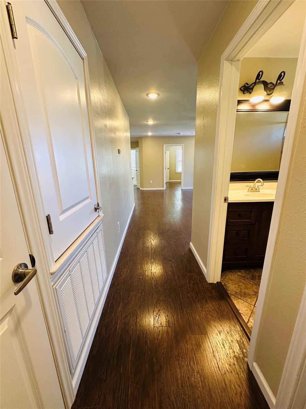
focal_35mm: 14
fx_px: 165
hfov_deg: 85.7
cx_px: 153
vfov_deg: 102.1
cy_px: 204
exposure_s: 1/60
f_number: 2.2
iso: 160
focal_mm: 2.22
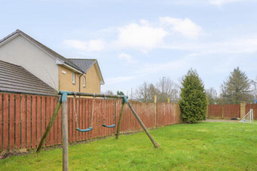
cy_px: 102
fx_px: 135
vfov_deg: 63.9
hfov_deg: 85.7
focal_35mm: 19
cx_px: 156
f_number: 7.1
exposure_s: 1/60
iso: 200
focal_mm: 14
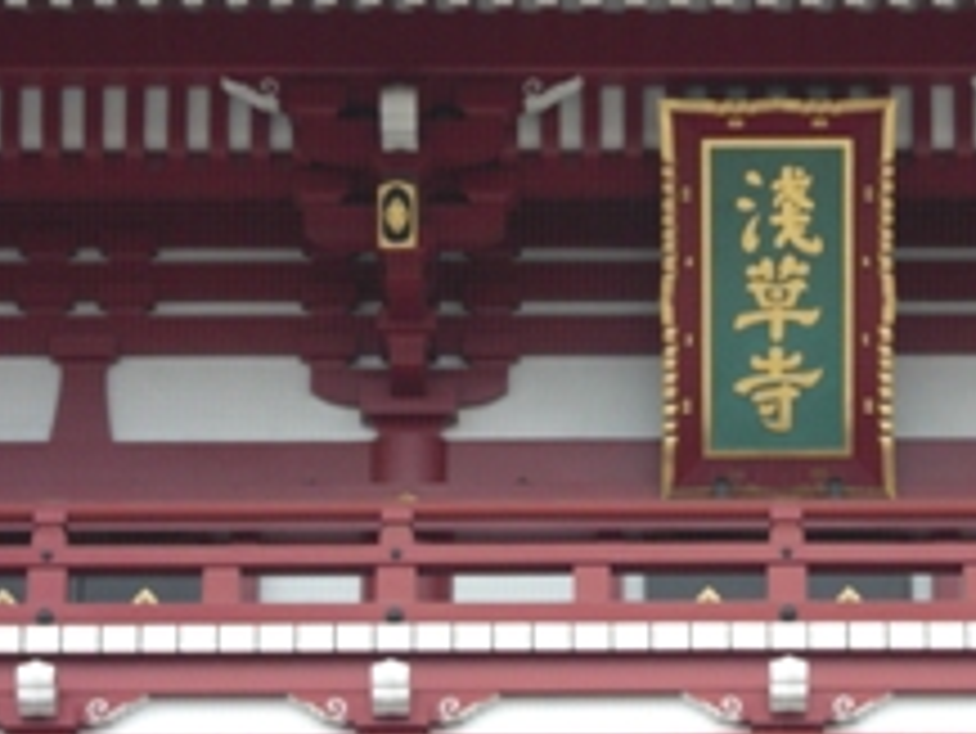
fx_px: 5247
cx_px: 699
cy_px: 297
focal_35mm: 186
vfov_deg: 8.0
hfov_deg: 10.6
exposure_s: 1/125
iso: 200
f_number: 5.3
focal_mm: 18.9
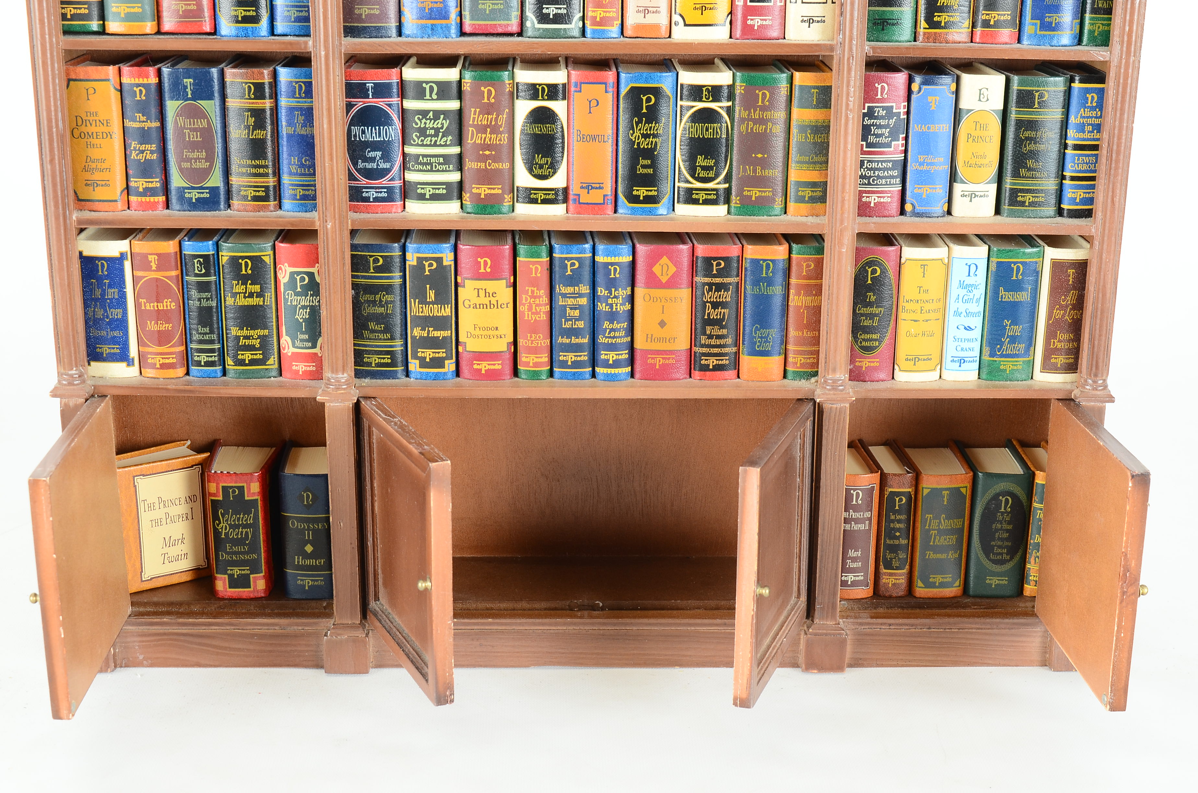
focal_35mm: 52
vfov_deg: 25.6
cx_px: 599
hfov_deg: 37.9
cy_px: 396
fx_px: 1743
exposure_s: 1/60
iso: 320
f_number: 9
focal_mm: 35
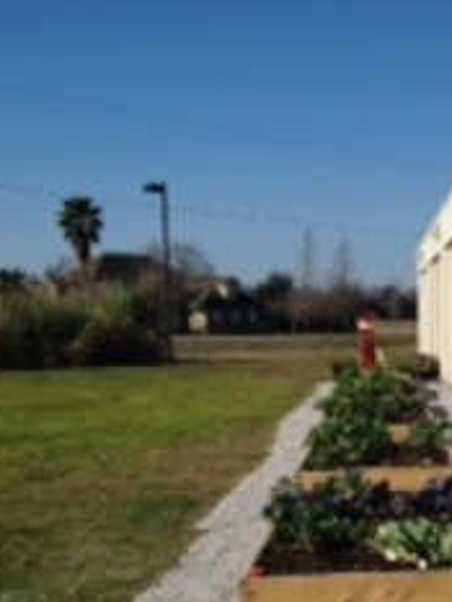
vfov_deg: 28.2
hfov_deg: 21.2
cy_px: 429
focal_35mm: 68
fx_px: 1183
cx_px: 406
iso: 50
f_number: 2.4
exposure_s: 1/3876
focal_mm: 4.12
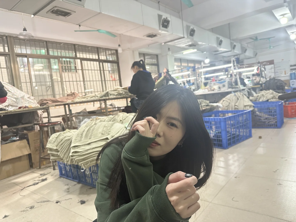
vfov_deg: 56.8
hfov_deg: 71.6
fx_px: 205
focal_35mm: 24
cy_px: 111
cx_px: 148
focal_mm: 6.86
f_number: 1.78
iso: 250
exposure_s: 1/60
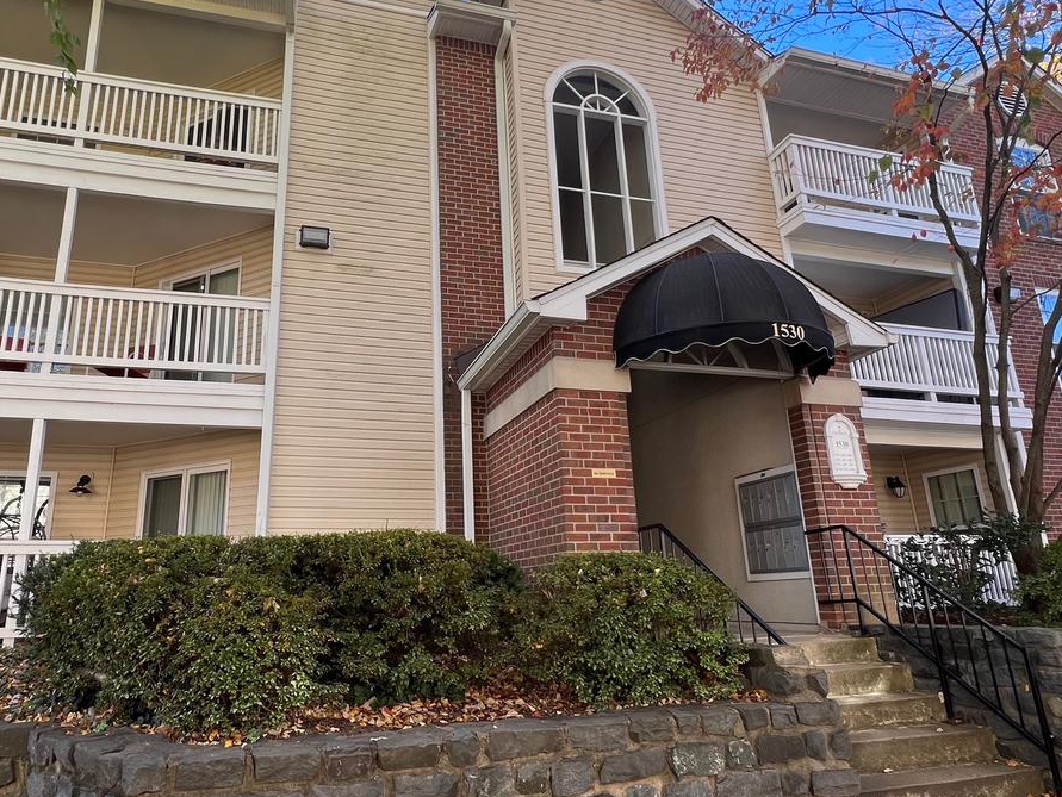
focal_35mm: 21
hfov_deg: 78.6
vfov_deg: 63.5
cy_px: 407
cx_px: 461
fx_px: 645
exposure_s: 1/121
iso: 32
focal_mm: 1.57
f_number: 1.8
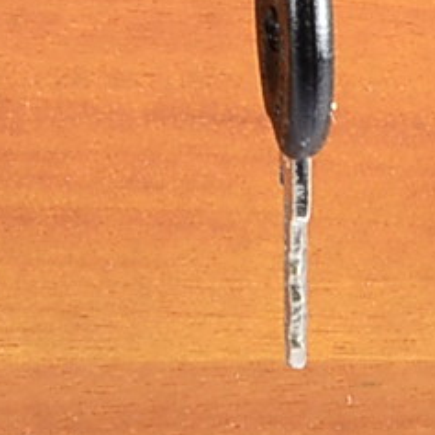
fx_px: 9412
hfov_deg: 2.6
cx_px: 182
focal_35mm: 662
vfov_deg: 2.6
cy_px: -569
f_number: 14
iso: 200
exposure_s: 1/250
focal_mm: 50
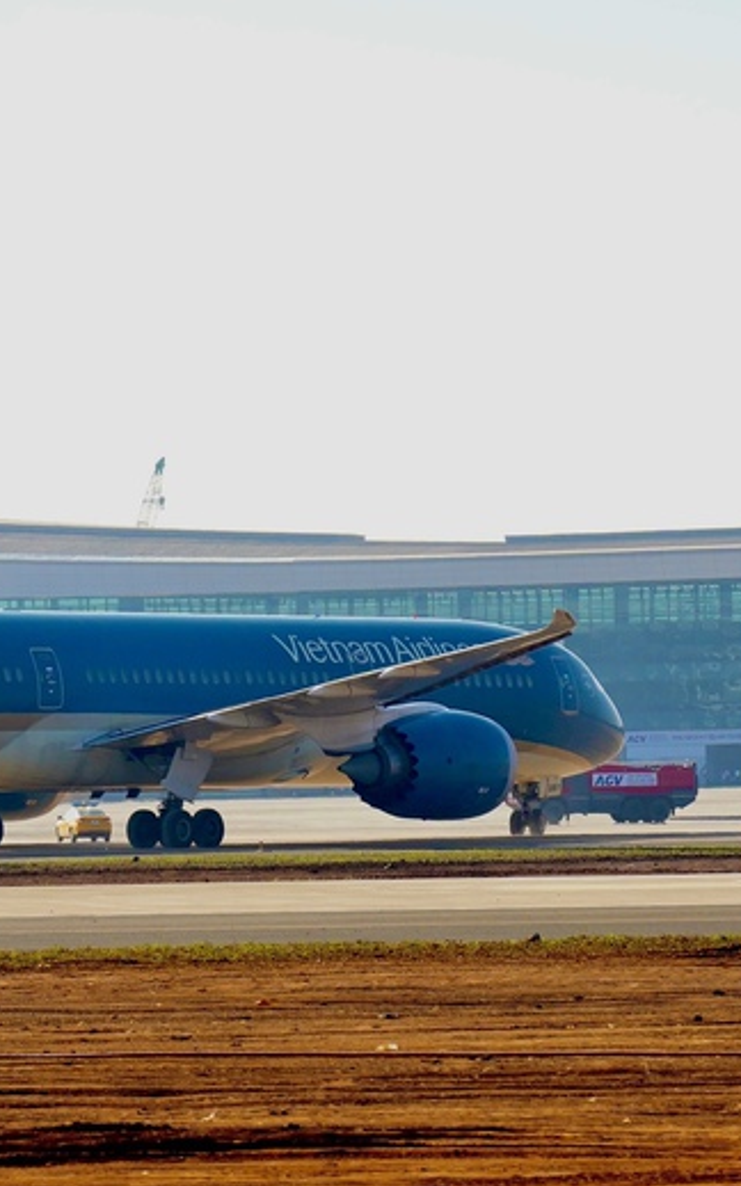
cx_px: 122
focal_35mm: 225
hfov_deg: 5.8
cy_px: 594
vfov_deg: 9.3
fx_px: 7276
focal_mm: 147
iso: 1600
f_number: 6.3
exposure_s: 1/4000
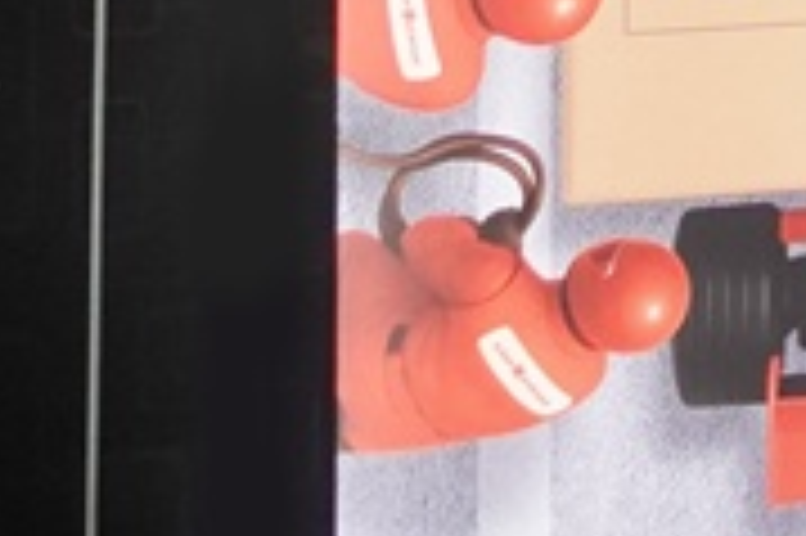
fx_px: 3847
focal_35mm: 172
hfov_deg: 11.7
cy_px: -1218
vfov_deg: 6.9
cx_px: 1009
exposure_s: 1/80
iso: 320
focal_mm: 9.4
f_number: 1.8
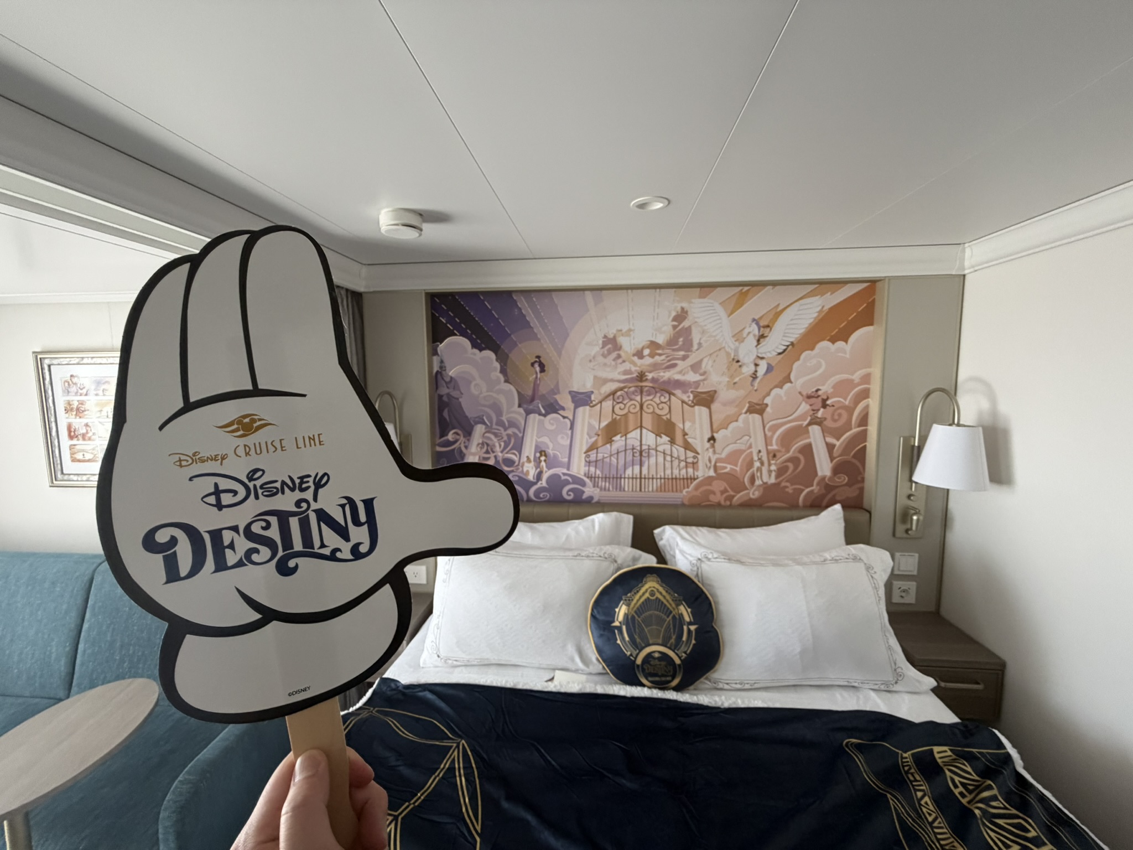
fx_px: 458
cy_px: 425
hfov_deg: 102.1
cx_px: 566
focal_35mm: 14
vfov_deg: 85.7
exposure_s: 1/121
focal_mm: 2.22
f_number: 2.2
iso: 250
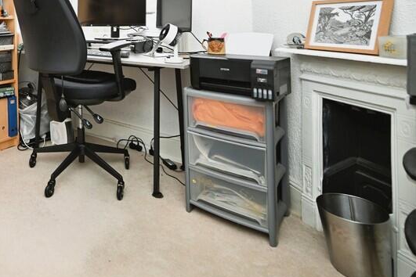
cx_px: 24
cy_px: 29
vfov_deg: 43.8
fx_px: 312
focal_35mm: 27
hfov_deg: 55.8
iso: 400
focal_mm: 14
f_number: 4
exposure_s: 1/60
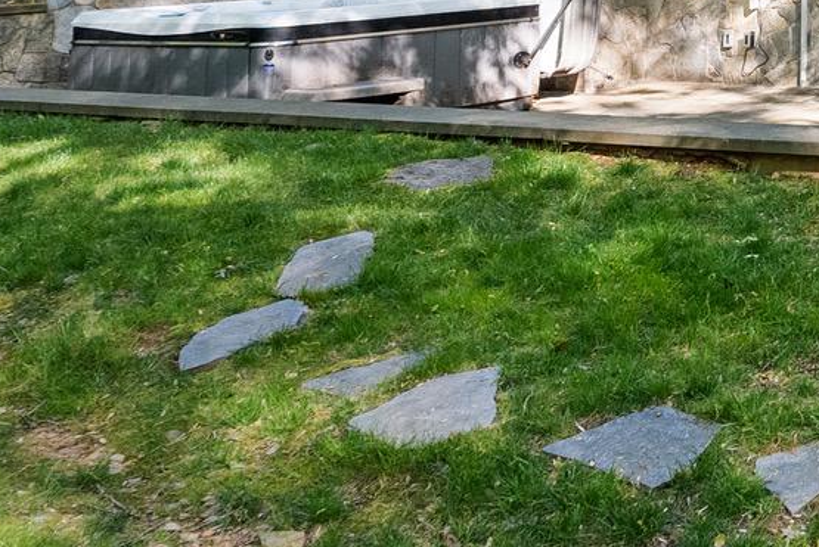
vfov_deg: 20.3
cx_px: 1299
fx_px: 1343
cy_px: -237
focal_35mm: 59
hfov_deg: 24.4
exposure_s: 1/100
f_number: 7.1
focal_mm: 16
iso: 320
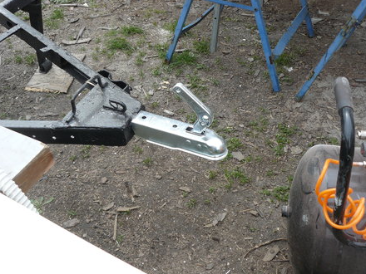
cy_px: 136
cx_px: 184
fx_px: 455
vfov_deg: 33.6
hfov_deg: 43.9
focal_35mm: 43
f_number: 4
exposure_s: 1/200
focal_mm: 7
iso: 100
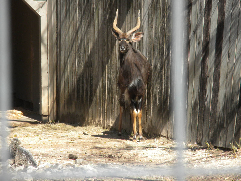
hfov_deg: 7.6
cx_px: 120
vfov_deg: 5.7
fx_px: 1810
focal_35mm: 260
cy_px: 90
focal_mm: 46.2
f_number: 5.3
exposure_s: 1/435
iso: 120
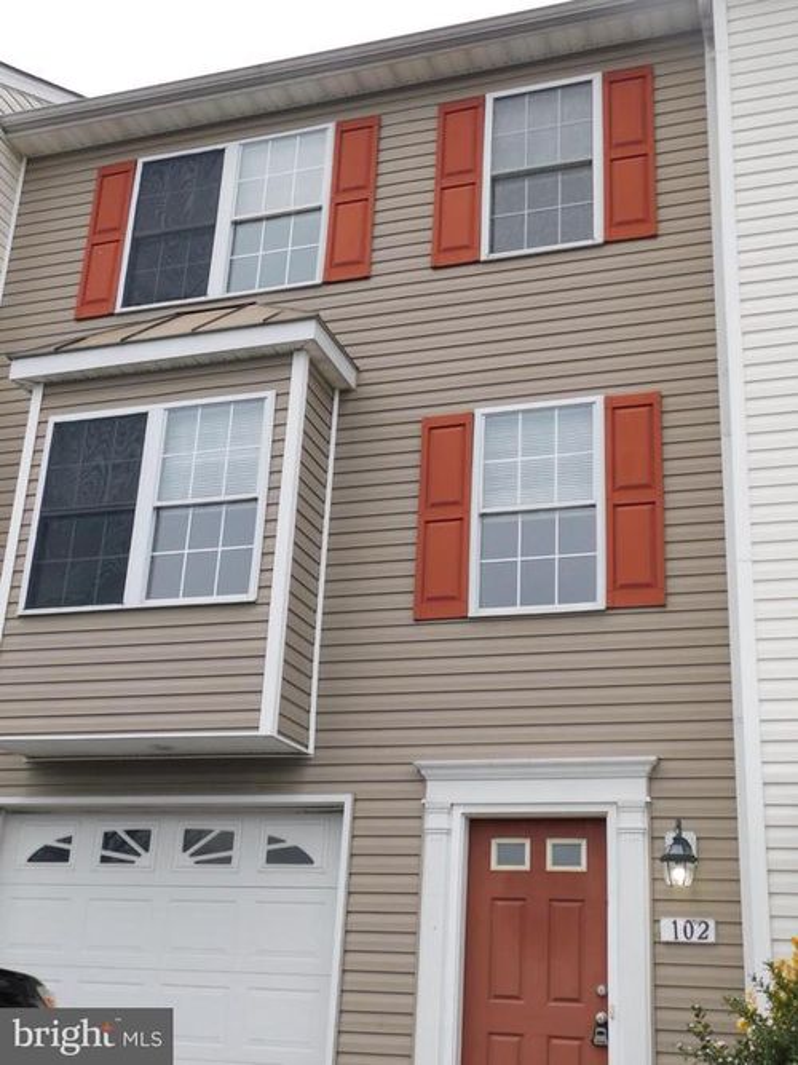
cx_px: 399
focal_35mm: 40
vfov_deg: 46.8
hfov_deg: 35.9
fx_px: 1230
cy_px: 532
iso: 125
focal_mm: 7.1
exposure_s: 1/160
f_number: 3.6
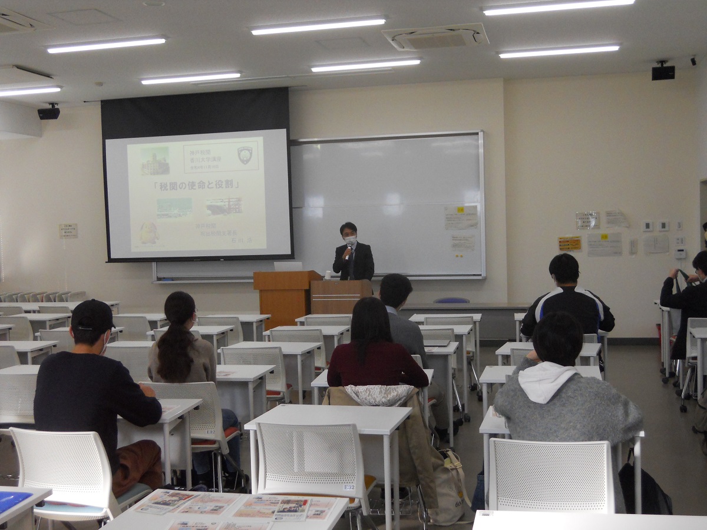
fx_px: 837
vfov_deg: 35.1
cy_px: 265
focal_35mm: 41
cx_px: 354
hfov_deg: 45.8
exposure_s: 1/250
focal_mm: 7.3
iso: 400
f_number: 3.2
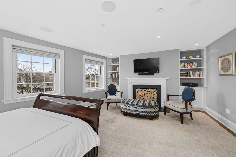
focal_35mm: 14
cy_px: 78
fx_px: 92
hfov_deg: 104.3
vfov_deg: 81.1
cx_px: 118
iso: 800
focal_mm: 14
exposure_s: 1/80
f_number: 5.6
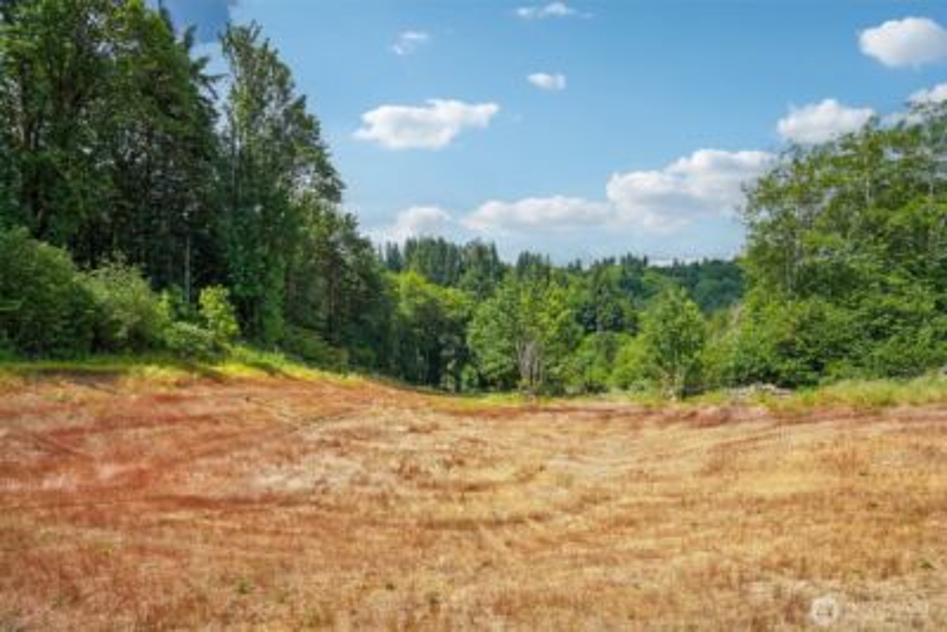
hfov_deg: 96.7
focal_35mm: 16
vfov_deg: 73.8
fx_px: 421
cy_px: 316
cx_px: 474
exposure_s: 1/800
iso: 400
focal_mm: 16
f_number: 8
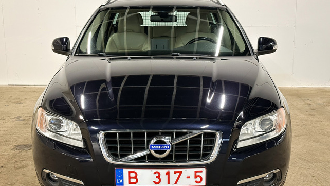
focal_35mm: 53
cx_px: 164
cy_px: 98
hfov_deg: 39.2
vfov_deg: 22.6
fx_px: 464
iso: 250
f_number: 1.8
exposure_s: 1/50
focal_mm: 6.86
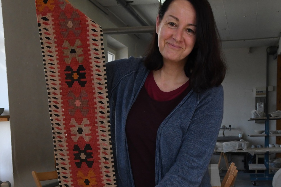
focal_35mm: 39
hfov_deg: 49.6
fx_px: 304
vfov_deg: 34.2
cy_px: 94
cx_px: 140
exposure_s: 1/400
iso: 3200
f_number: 10
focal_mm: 26
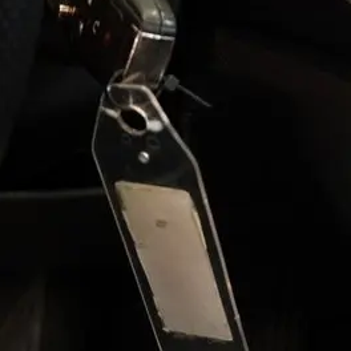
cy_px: 18
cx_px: 633
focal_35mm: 89
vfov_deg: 19.1
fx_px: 1021
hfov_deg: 16.4
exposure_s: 1/30
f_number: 3.5
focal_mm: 18
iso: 2500
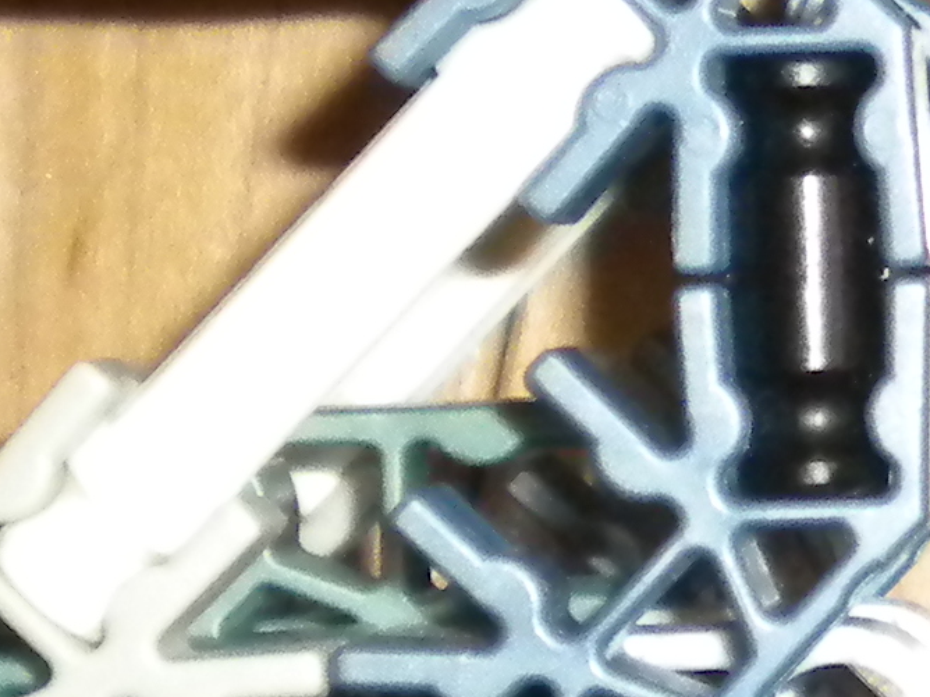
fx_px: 5131
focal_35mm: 191
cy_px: -1
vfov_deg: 7.7
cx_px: 1767
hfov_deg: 9.7
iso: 400
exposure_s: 1/30
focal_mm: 6.3
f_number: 3.1
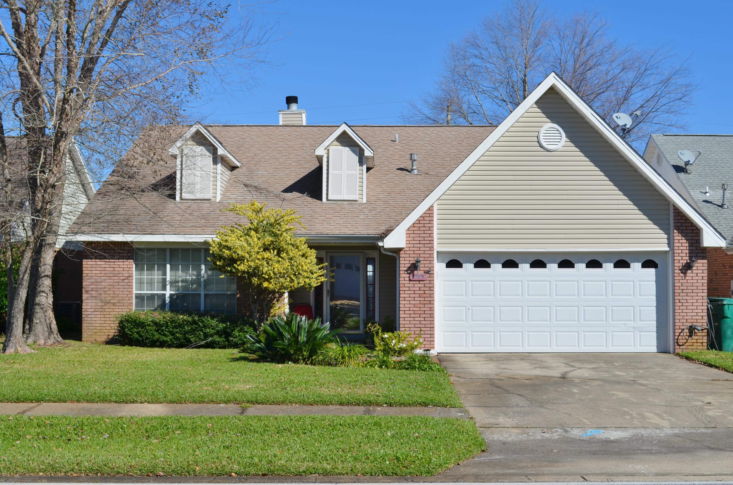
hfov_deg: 41.2
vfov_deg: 28.0
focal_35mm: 48
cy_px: 242
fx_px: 975
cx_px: 366
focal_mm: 32
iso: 100
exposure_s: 1/320
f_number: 9
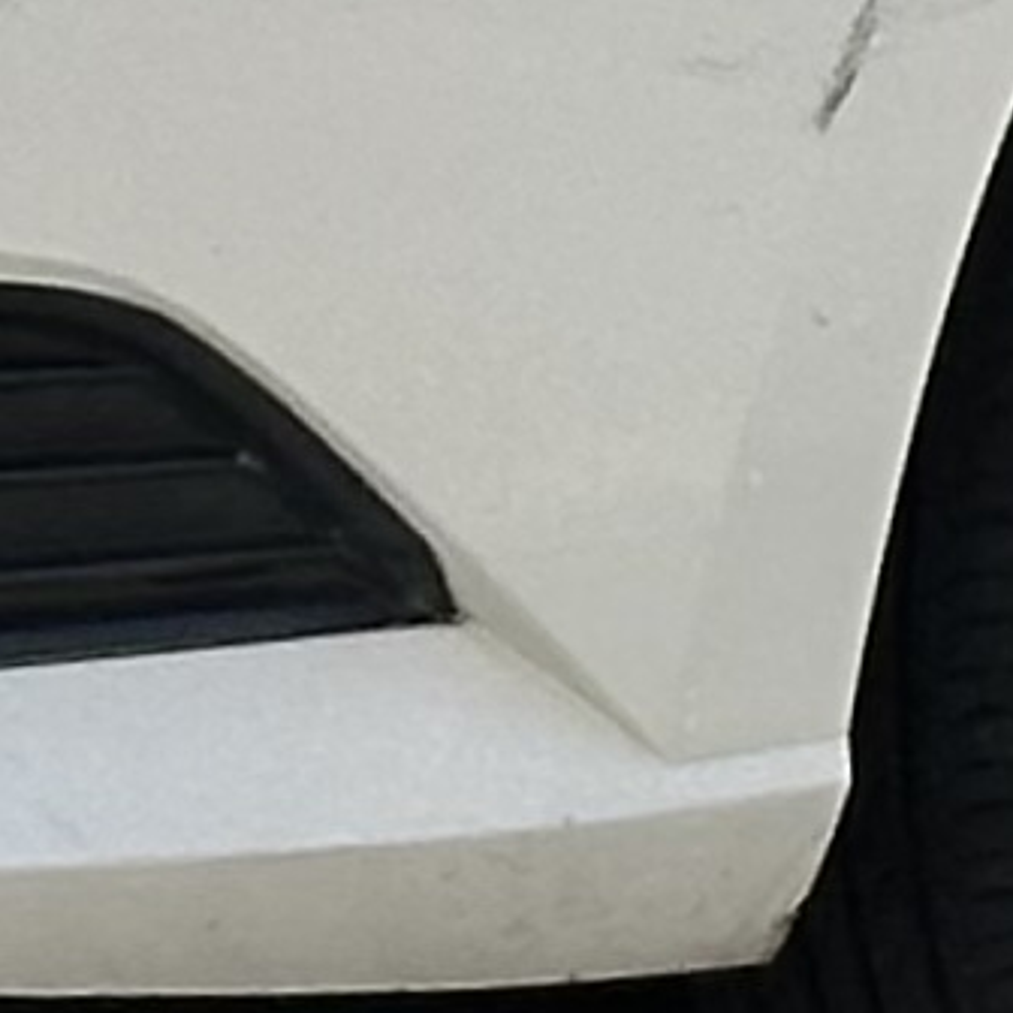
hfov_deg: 4.0
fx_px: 14435
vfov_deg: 4.0
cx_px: 1678
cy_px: -1325
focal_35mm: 436
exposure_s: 1/2809
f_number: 1.78
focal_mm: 6.86
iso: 64
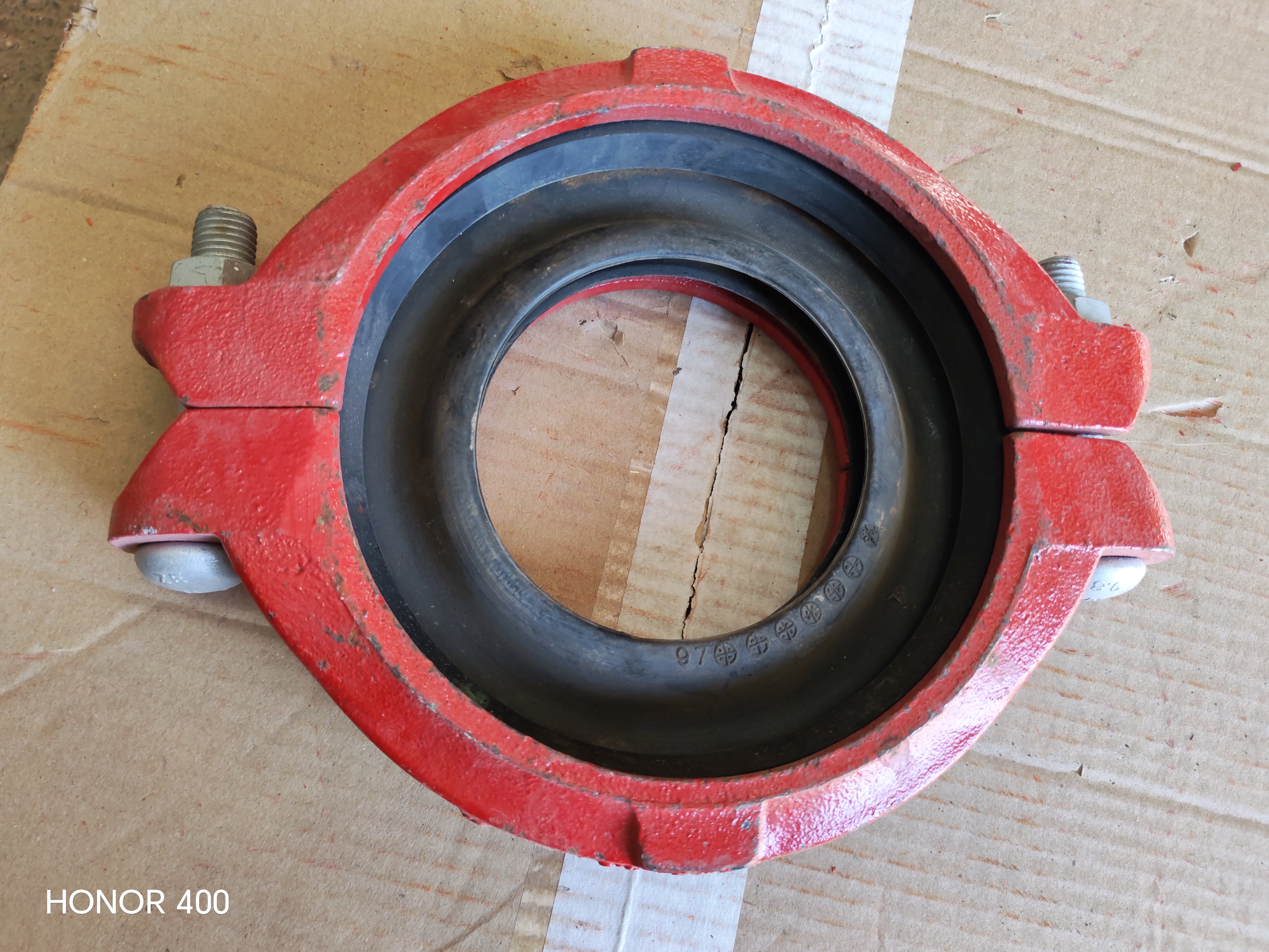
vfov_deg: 51.4
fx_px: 990
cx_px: 634
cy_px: 476
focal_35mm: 27
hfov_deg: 65.3
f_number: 1.9
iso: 400
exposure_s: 1/100
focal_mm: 6.12
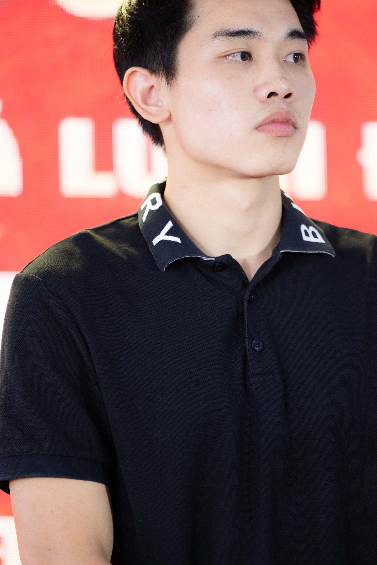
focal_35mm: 285
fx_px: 4475
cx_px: 235
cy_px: 263
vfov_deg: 7.2
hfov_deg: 4.8
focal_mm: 200
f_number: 2.8
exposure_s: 1/400
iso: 1250
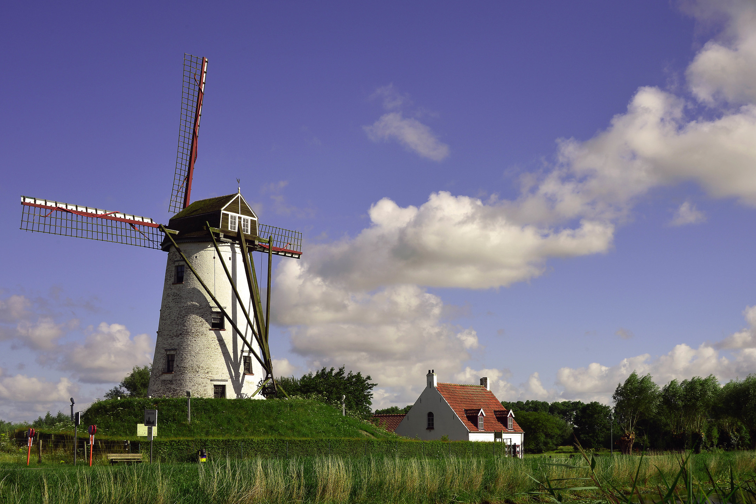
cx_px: 415
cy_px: 268
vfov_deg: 27.0
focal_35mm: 50
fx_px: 1050
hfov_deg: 39.6
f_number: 14
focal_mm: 45
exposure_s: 1/100
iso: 100
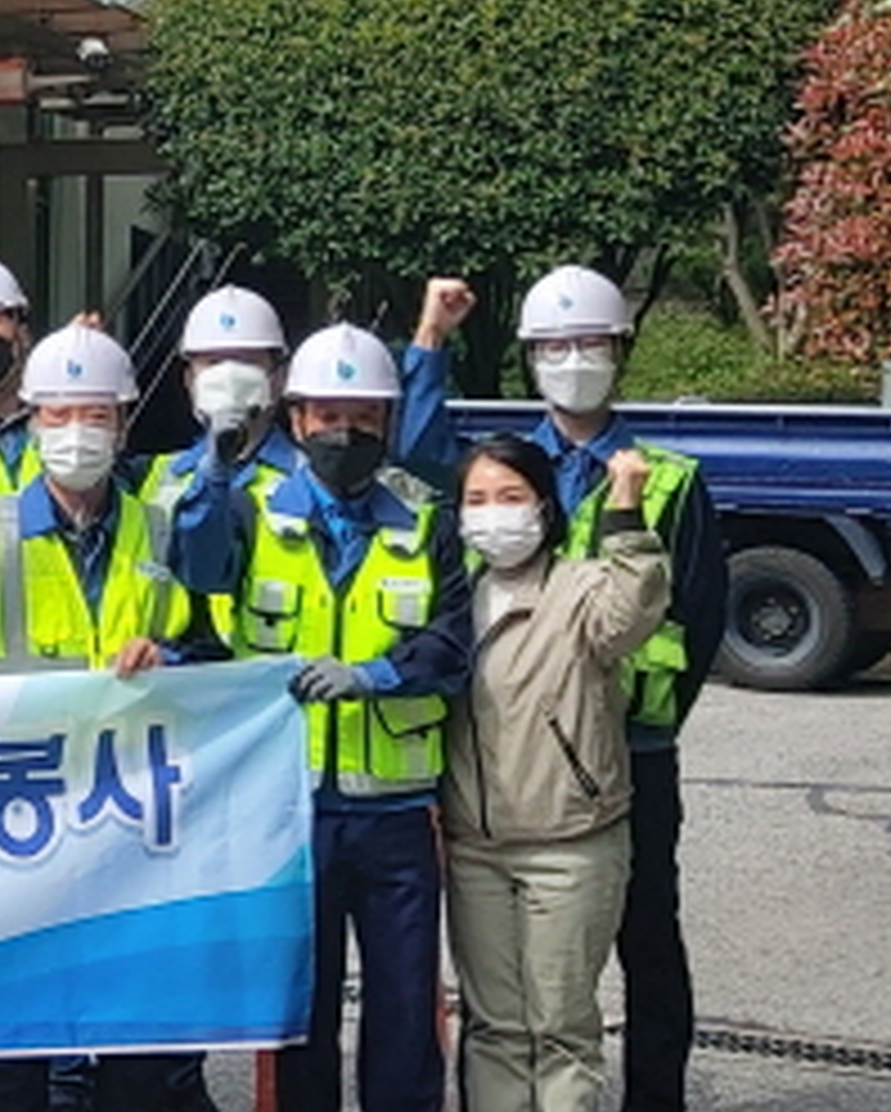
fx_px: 3358
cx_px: -580
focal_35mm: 102
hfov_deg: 13.9
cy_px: 225
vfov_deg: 18.6
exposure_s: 1/1544
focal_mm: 4.58
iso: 50
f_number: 2
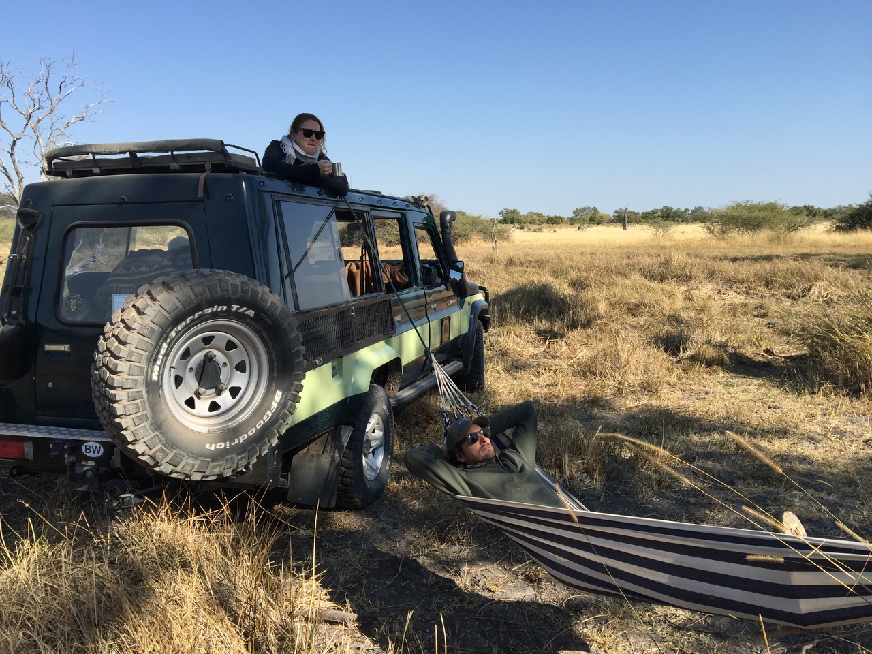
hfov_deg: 61.7
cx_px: 436
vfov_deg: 48.2
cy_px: 327
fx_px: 731
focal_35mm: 29
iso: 32
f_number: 2.2
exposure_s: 1/1236
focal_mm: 4.15
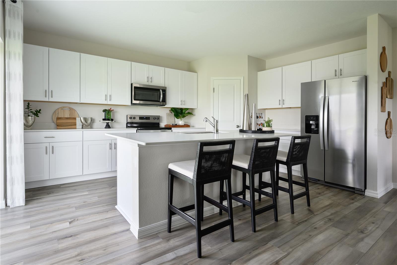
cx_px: 198
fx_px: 204
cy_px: 132
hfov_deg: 88.4
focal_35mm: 18
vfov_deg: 65.9
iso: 125
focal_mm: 18.5
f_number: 8
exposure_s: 1/13
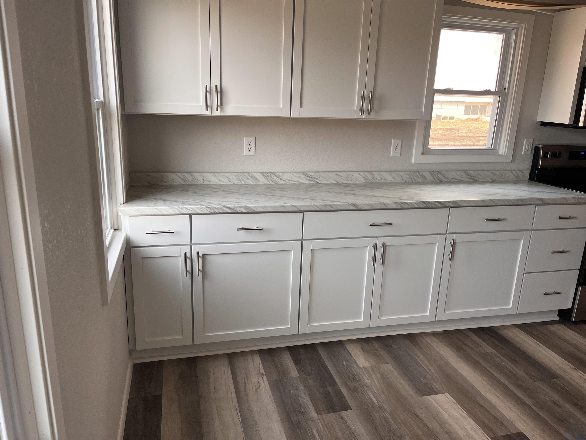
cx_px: 293
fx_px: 440
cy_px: 220
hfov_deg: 67.3
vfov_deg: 53.1
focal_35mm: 26
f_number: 1.6
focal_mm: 5.1
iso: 125
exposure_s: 1/120
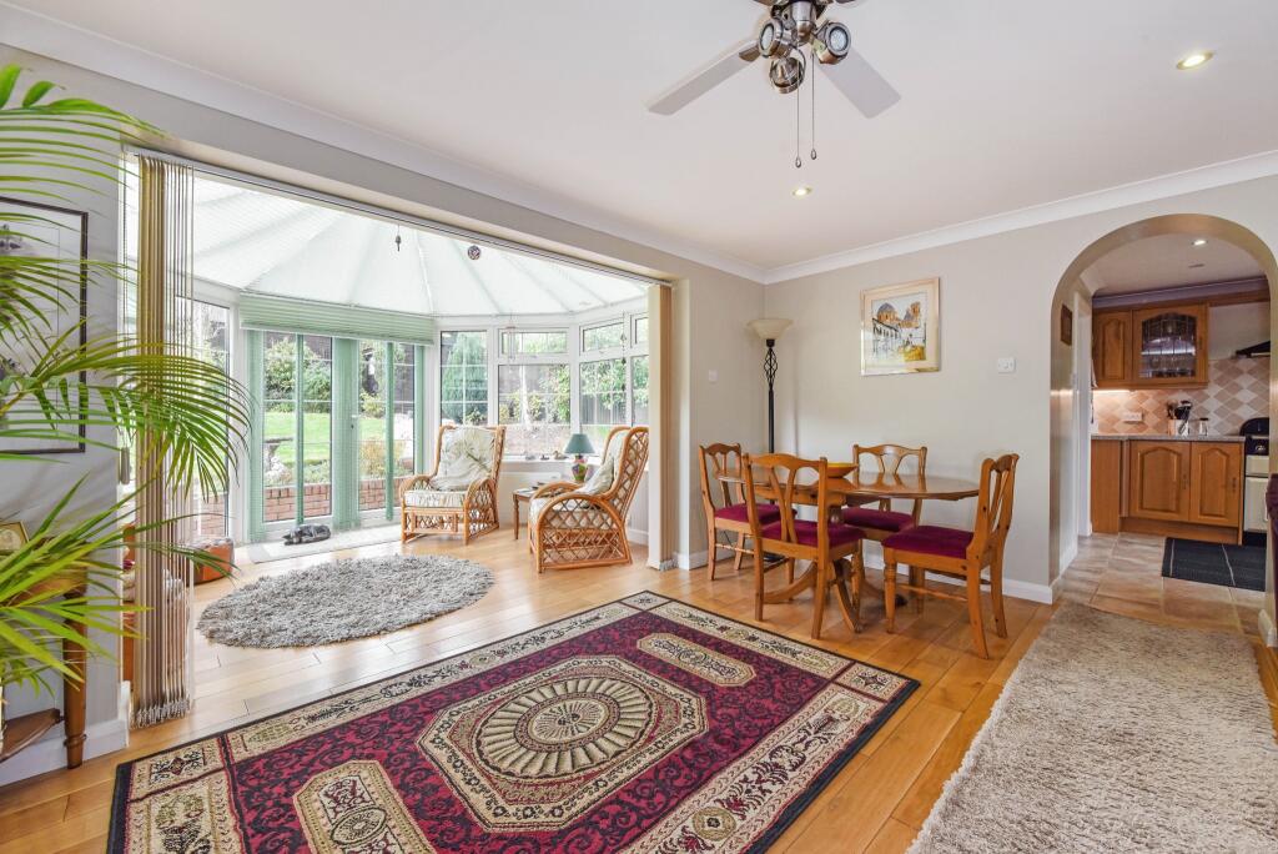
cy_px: 427
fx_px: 497
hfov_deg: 104.2
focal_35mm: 14
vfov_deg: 81.3
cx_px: 639
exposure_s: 1/25
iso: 400
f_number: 10
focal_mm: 14
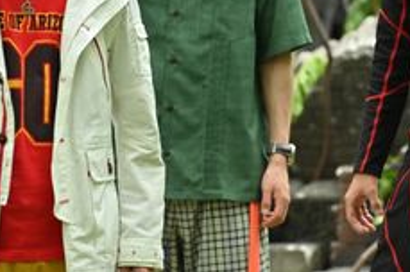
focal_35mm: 606
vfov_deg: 2.3
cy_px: -2
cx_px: 230
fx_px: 6892
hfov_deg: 3.4
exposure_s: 1/250
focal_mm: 300
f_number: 7.1
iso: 1600
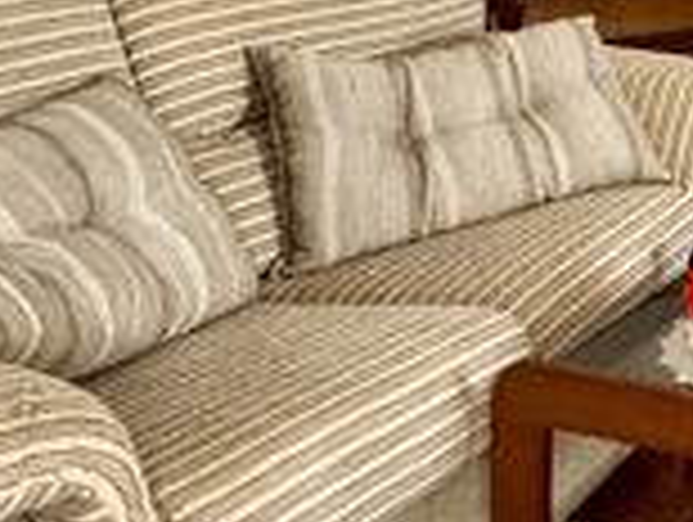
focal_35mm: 64
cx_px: 952
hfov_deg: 25.2
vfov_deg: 21.6
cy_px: -76
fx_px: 1283
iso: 800
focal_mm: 2.22
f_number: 2.2
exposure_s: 1/60
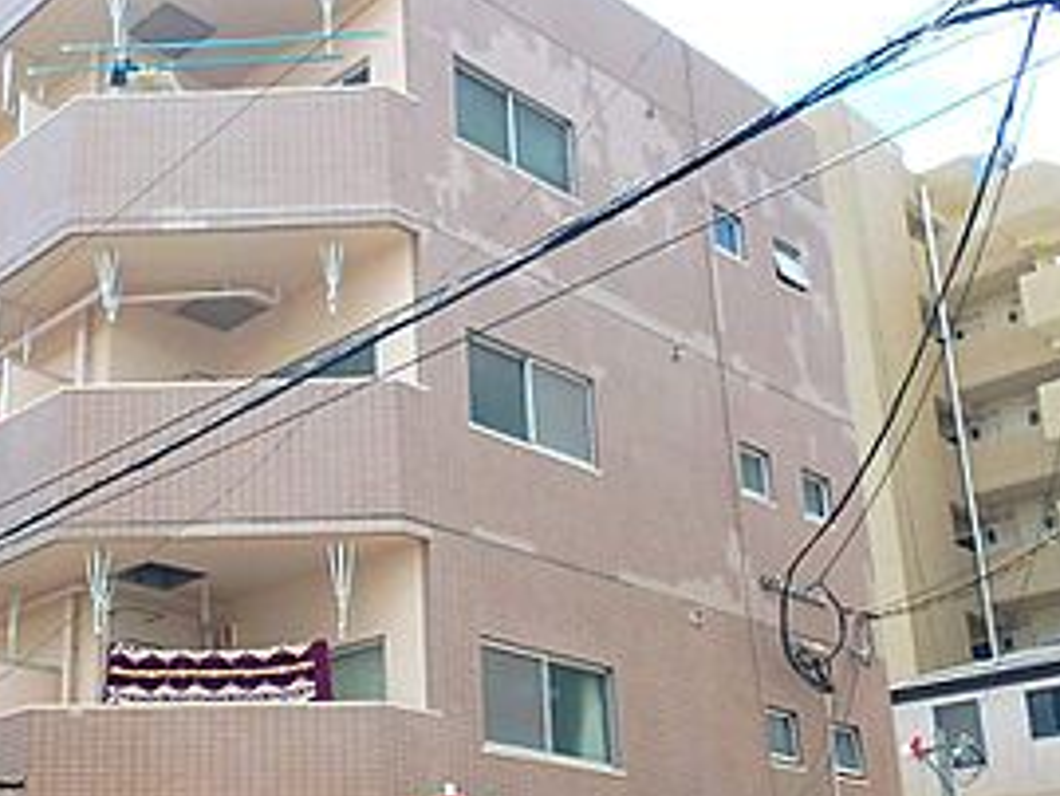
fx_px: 1532
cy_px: 583
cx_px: 217
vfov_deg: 28.8
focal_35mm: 50
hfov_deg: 36.9
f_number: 3.5
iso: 125
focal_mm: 3.7
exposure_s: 1/400
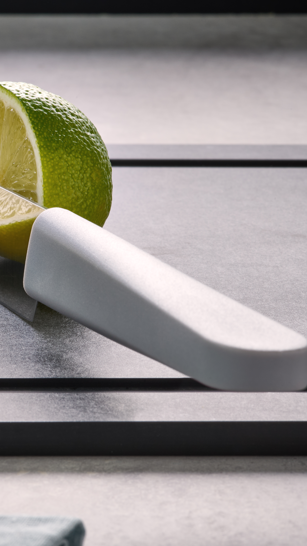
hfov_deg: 7.3
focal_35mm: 166
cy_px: 272
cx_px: -67
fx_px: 2402
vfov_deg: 13.0
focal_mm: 105
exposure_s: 1/250
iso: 100
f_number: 36
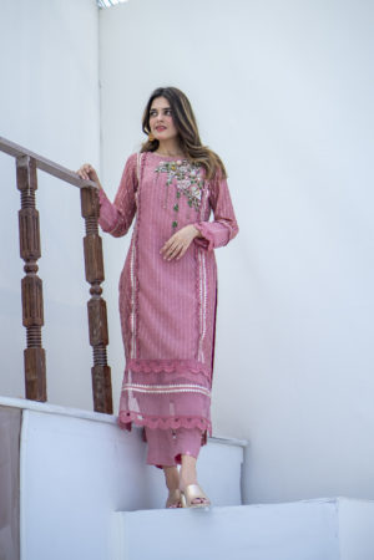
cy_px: 280
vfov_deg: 27.0
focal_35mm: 75
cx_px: 187
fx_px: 1169
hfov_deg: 18.2
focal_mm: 50
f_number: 1.8
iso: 100
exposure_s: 1/2500
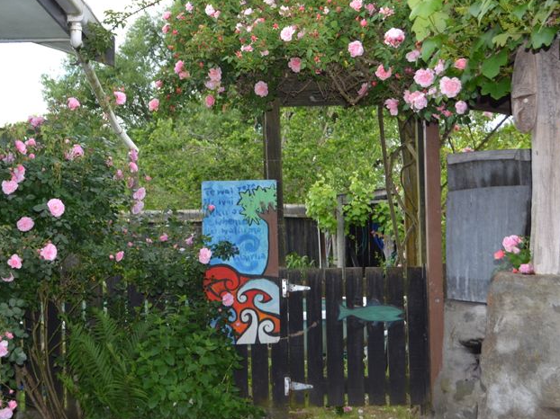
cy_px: 206
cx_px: 254
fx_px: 922
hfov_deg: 33.8
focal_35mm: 57
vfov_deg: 25.6
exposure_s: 1/125
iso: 400
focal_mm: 32
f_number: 4.8
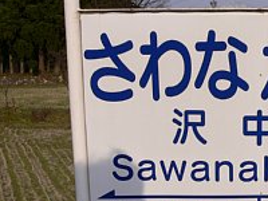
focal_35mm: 70
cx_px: 257
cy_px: 100
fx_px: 542
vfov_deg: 21.0
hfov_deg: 26.5
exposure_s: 1/400
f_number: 5.6
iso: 80
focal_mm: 7.4
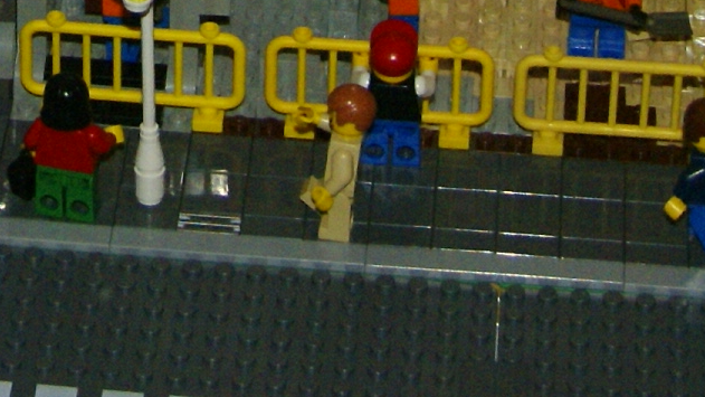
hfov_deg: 10.5
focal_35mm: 202
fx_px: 3776
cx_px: -60
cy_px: -679
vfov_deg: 5.7
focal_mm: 28
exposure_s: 1/60
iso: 400
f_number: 5.6
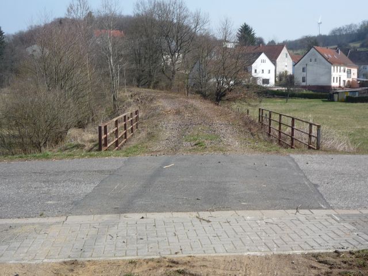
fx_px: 585
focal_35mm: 55
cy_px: 138
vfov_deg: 26.6
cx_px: 184
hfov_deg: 34.9
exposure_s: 1/400
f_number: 5.6
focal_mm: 7
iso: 100
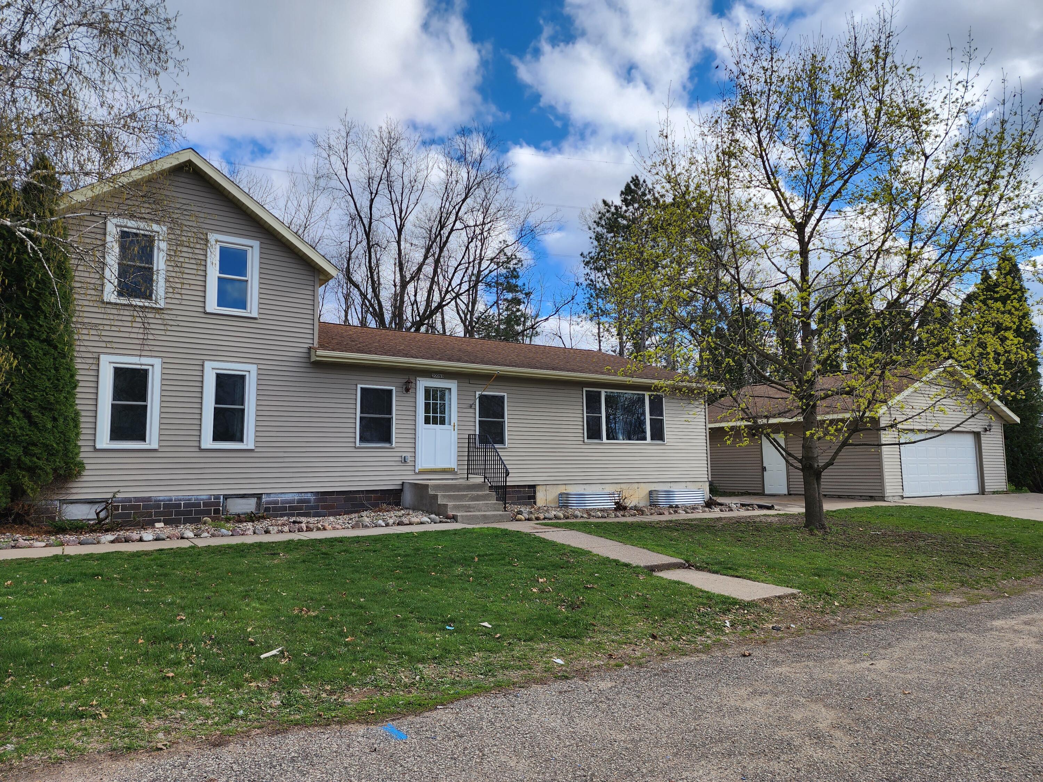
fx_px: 693
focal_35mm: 23
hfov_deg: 73.9
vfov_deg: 58.9
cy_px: 391
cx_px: 522
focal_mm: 6.4
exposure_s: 1/792
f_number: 1.8
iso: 12
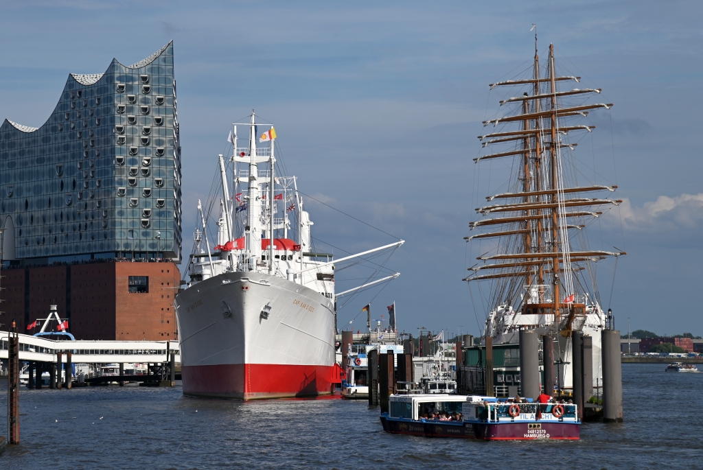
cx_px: 352
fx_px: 2052
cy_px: 235
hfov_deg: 19.4
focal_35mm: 105
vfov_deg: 13.1
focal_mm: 105
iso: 100
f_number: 7.1
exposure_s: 1/800
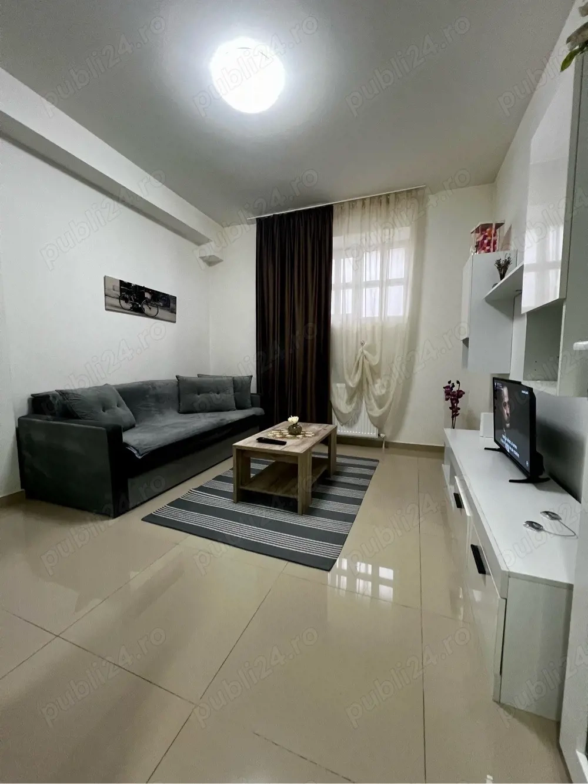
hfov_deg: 89.9
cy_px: 392
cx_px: 294
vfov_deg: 106.2
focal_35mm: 13
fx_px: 295
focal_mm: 1.57
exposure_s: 1/60
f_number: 1.8
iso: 320
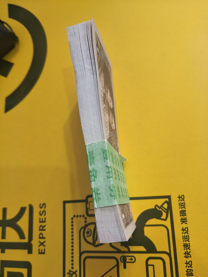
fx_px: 176
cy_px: 138
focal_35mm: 22
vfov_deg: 76.4
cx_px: 104
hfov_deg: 61.1
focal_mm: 3.79
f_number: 1.7
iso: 219
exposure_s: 1/33
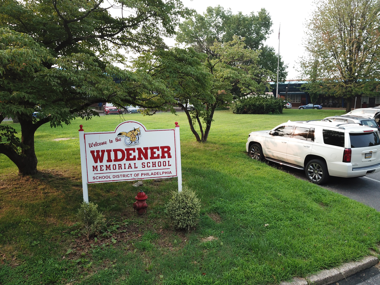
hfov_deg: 67.3
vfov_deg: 53.1
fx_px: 285
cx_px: 190
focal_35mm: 26
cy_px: 142
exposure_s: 1/250
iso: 100
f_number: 2.2
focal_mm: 4.73
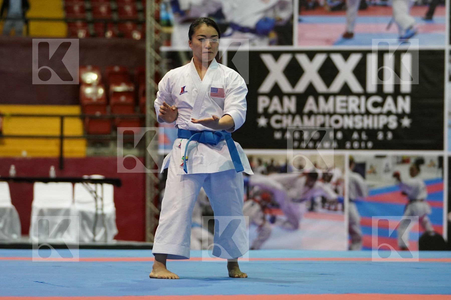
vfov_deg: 8.4
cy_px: 150
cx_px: 226
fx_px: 2042
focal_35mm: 163
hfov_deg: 12.6
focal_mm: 109
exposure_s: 1/320
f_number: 2.8
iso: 3200
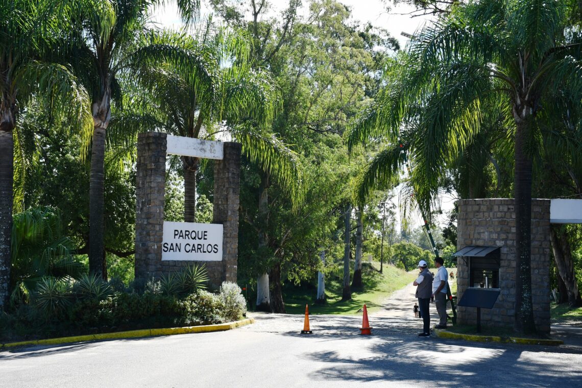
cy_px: 194
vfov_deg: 23.8
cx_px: 291
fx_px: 921
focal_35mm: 57
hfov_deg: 35.1
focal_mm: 38
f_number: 8
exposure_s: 1/250
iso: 160
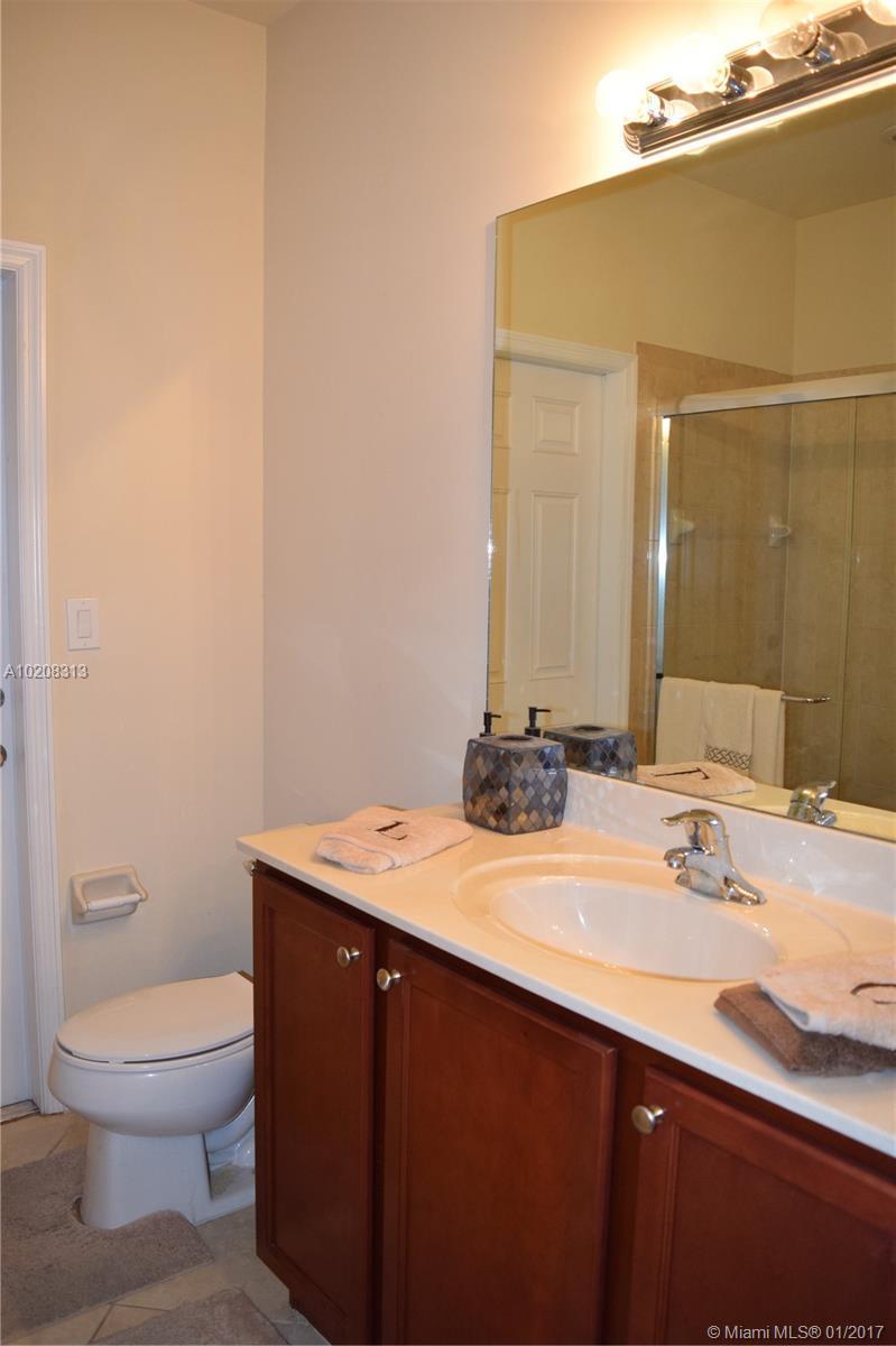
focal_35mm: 27
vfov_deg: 67.4
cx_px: 448
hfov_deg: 47.9
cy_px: 673
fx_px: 1009
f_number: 4.5
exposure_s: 1/80
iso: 800
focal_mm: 18
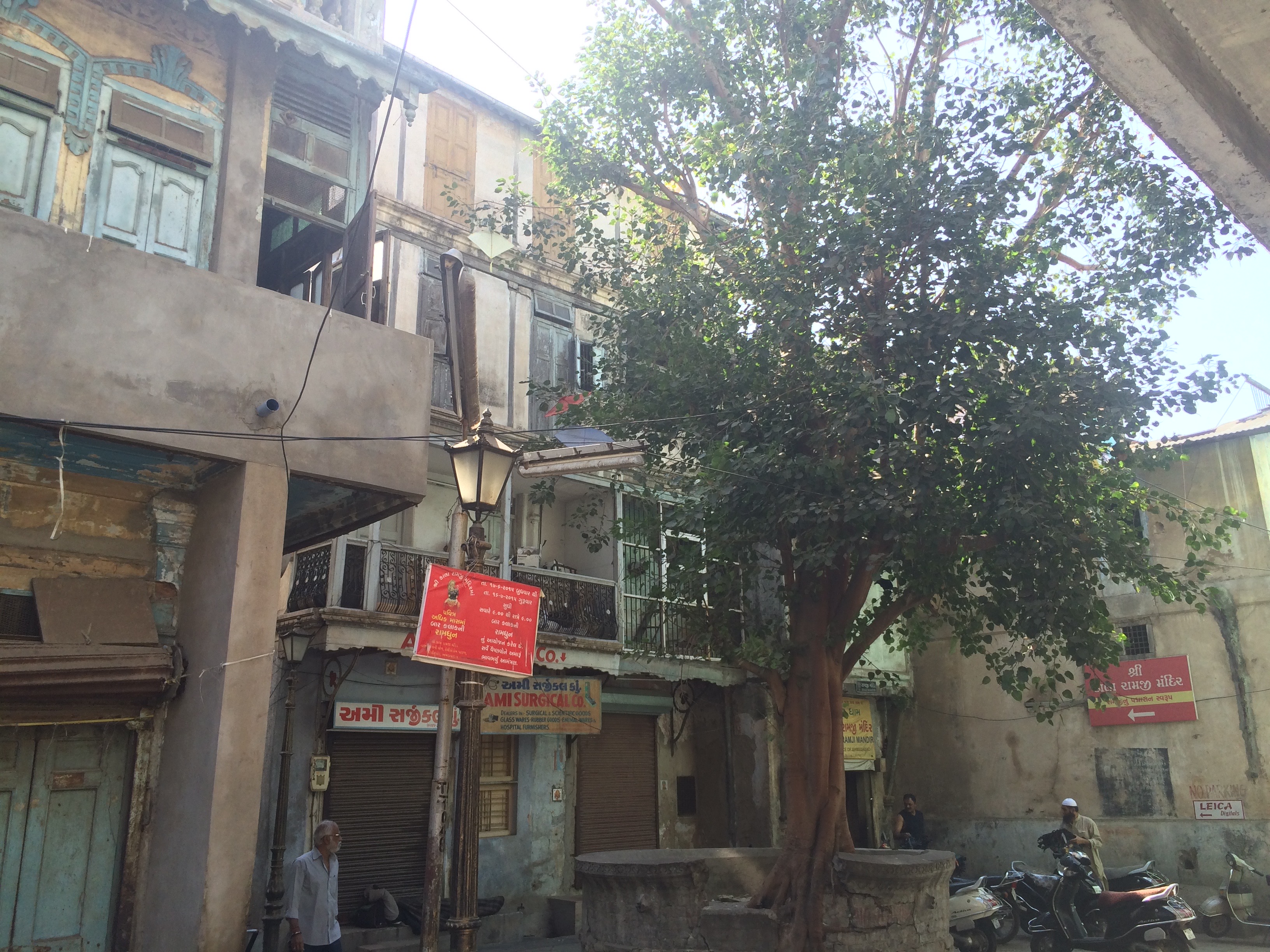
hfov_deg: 61.7
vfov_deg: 48.2
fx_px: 1064
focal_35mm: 29
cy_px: 476
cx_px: 635
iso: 32
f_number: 2.2
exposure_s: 1/297
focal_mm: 4.15
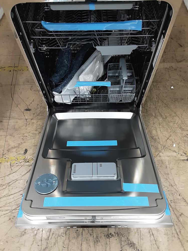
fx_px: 203
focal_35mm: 28
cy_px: 126
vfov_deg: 63.4
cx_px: 94
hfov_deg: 49.7
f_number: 1.9
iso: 200
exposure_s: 1/25
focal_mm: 2.9
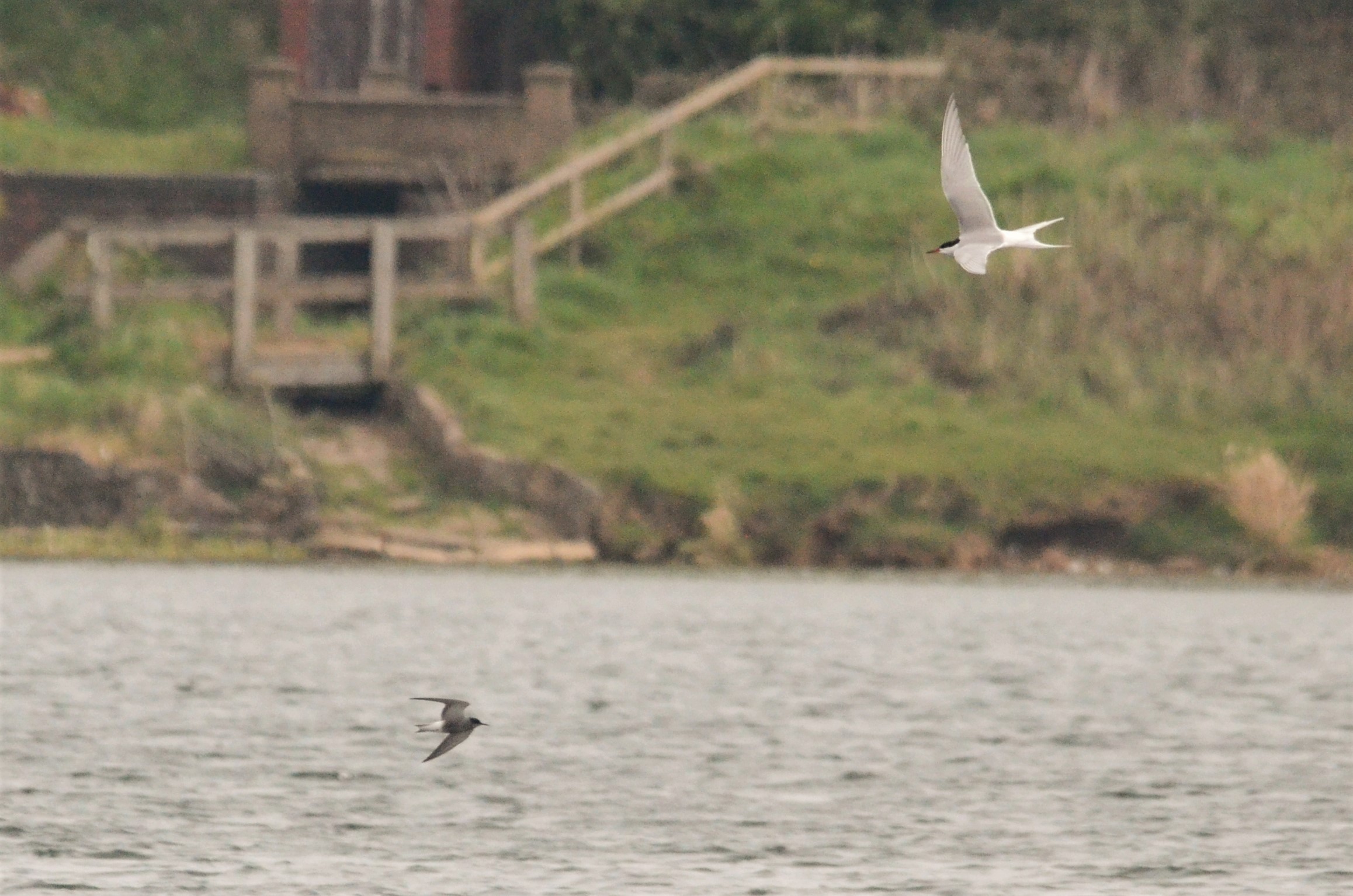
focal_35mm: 750
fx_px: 28129
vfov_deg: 1.8
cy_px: 448
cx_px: 676
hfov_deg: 2.8
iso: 2500
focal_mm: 500
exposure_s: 1/5000
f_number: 9
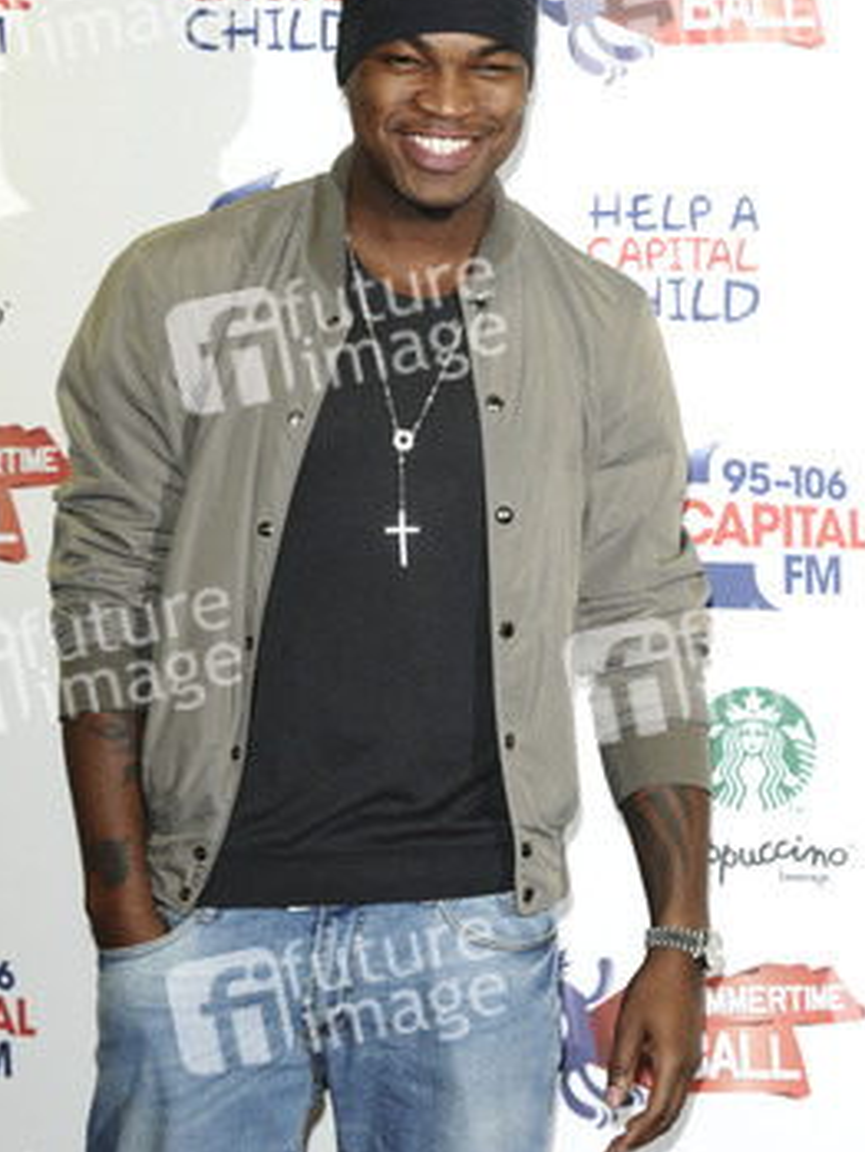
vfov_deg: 14.9
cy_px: 502
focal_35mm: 132
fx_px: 4395
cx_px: 432
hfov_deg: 11.2
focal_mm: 80
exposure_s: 1/200
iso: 640
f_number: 4.5
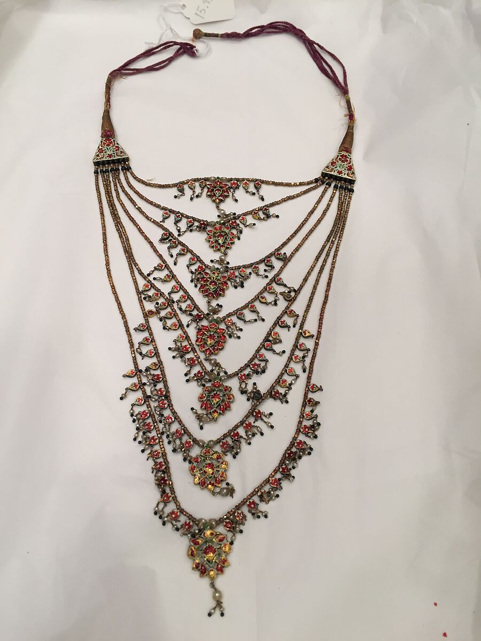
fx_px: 537
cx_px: 240
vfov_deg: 61.7
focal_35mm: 29
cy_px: 320
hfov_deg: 48.2
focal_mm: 4.15
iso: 32
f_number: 2.2
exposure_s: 1/40
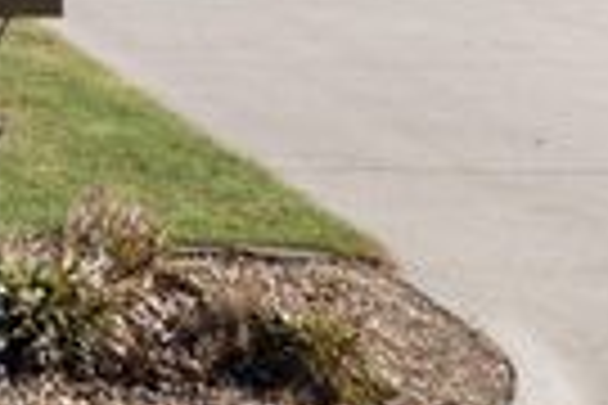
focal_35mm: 130
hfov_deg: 14.4
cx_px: -392
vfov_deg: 10.2
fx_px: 2195
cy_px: -218
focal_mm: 35
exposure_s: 1/800
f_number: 6.3
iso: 100
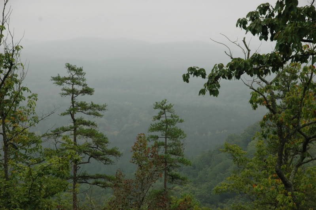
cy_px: 105
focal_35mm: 117
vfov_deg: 11.7
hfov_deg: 17.5
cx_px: 158
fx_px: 1026
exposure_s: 1/200
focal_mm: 78
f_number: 7.1
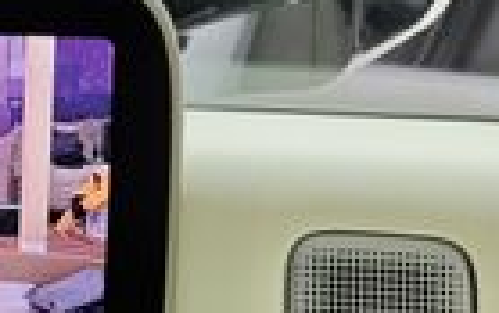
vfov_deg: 3.2
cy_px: 432
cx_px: -151
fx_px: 5646
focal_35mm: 415
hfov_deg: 5.0
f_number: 2.6
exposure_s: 1/50
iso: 320
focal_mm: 25.1
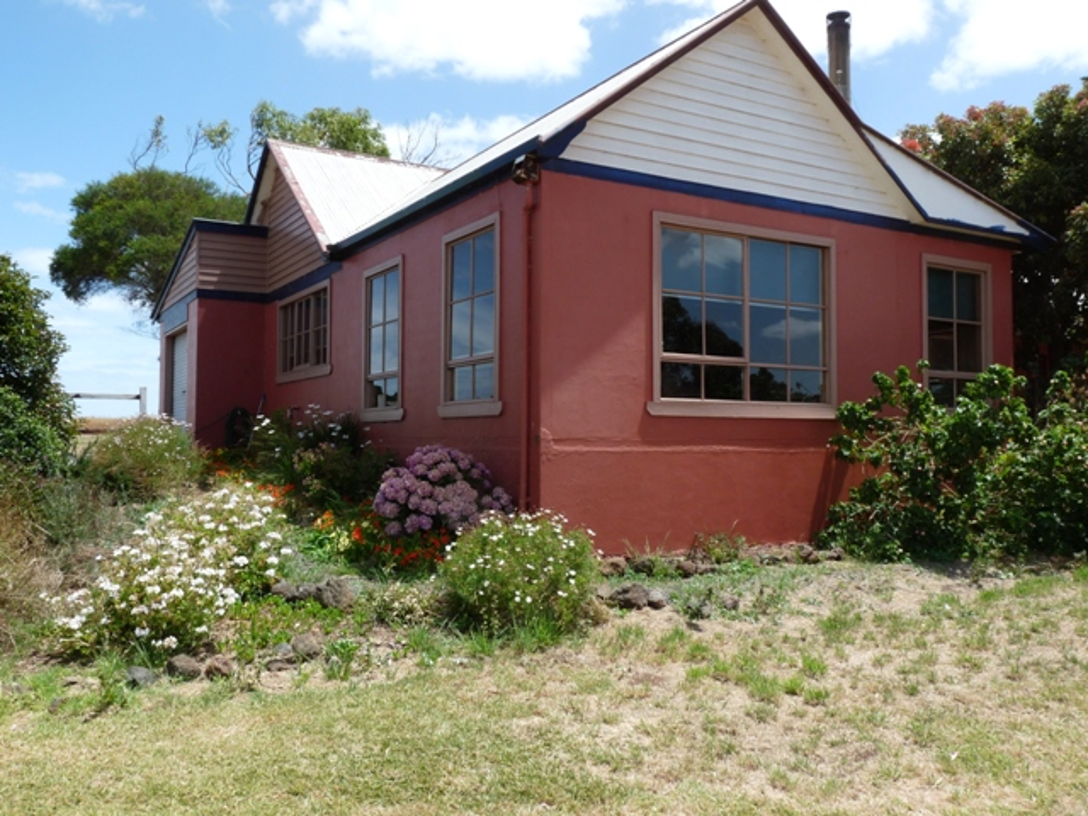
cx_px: 544
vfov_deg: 46.8
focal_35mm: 30
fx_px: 943
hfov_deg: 60.0
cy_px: 408
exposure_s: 1/320
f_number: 5.6
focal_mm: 5.3
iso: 100
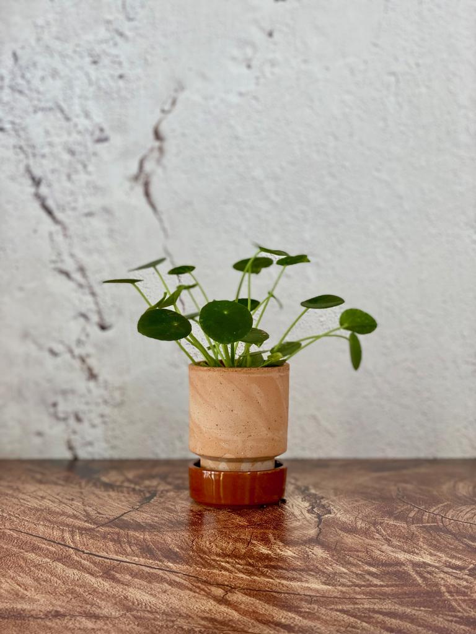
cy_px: 317
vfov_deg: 36.8
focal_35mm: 52
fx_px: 953
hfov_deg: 28.0
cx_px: 238
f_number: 2
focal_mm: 6
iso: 32
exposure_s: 1/100
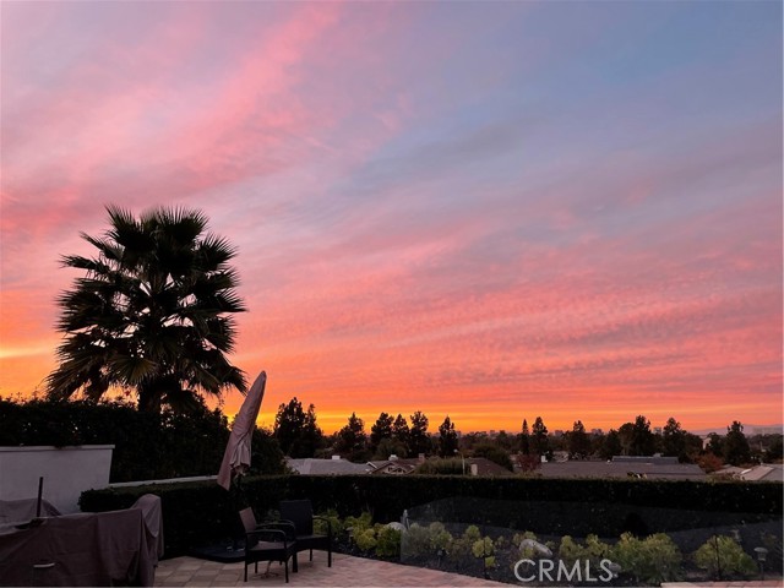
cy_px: 294
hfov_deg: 67.3
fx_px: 589
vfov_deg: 53.1
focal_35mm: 26
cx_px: 392
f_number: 1.6
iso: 125
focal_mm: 4.2
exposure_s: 1/110
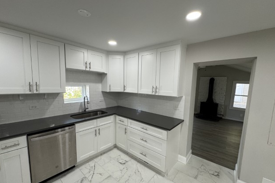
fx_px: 115
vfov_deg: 77.2
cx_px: 139
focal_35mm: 15
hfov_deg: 100.4
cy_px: 99
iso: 125
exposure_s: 1/120
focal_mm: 2.22
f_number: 2.2
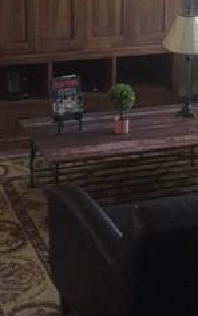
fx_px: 717
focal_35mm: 83
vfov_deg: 24.7
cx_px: 110
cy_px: 91
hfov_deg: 15.7
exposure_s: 1/20
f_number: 2.2
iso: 250
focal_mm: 4.15
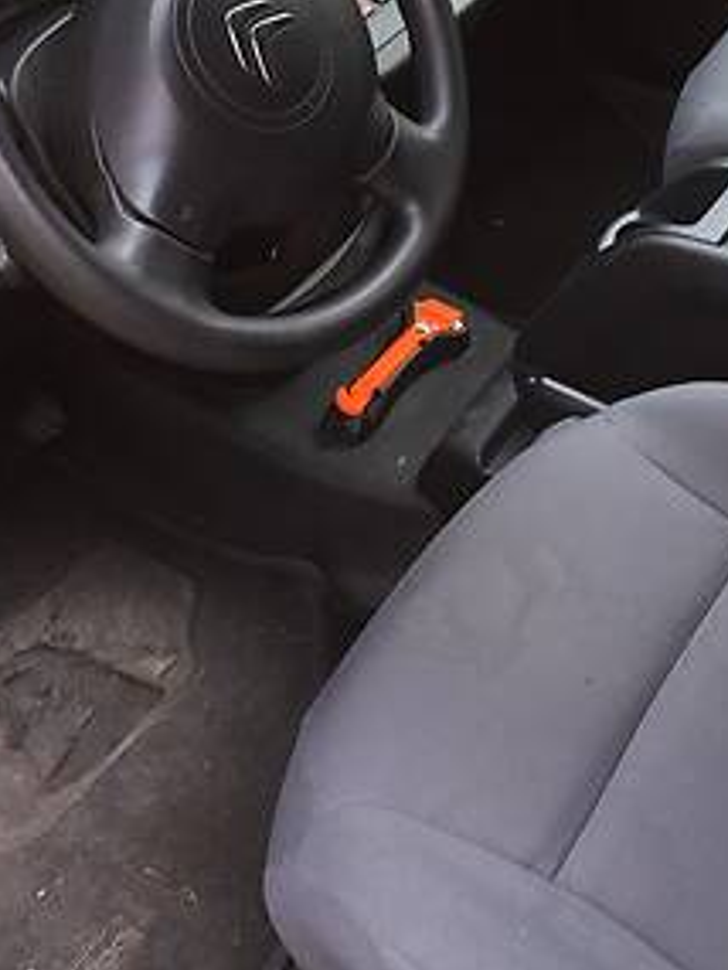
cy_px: 88
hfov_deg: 24.0
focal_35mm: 61
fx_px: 1709
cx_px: 398
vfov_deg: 30.2
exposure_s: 1/50
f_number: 2.2
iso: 25
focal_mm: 4.2
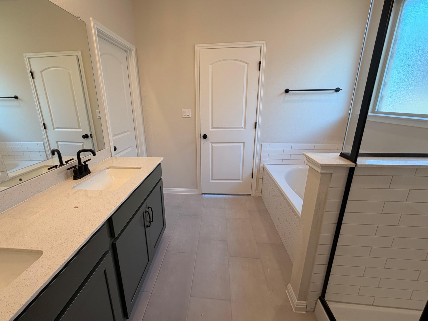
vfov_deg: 81.7
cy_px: 153
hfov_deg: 98.0
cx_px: 200
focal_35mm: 15
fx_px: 185
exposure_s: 1/120
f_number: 2.2
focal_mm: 2.22
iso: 100
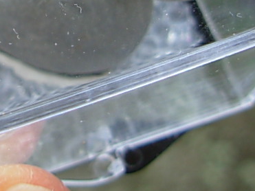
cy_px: -70
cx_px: 16
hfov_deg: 18.4
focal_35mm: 105
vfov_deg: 13.5
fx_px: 773
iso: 50
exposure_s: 1/65.9
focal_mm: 6.3
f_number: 2.9
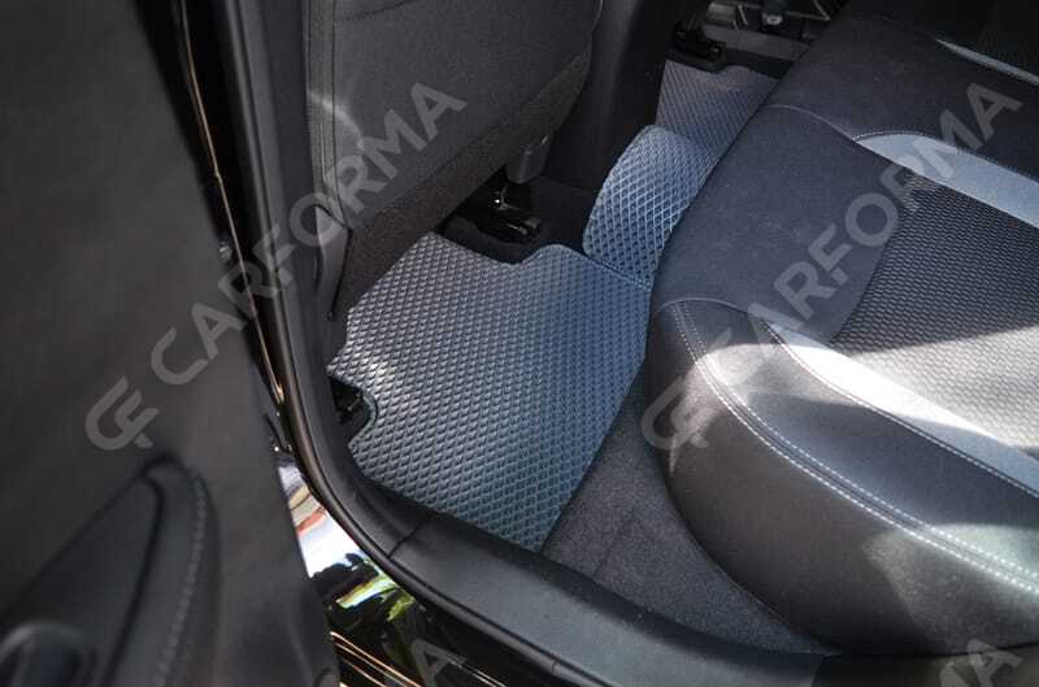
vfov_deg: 43.4
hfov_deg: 62.1
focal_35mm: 30
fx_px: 864
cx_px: 520
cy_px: 344
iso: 500
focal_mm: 20
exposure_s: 1/60
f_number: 4
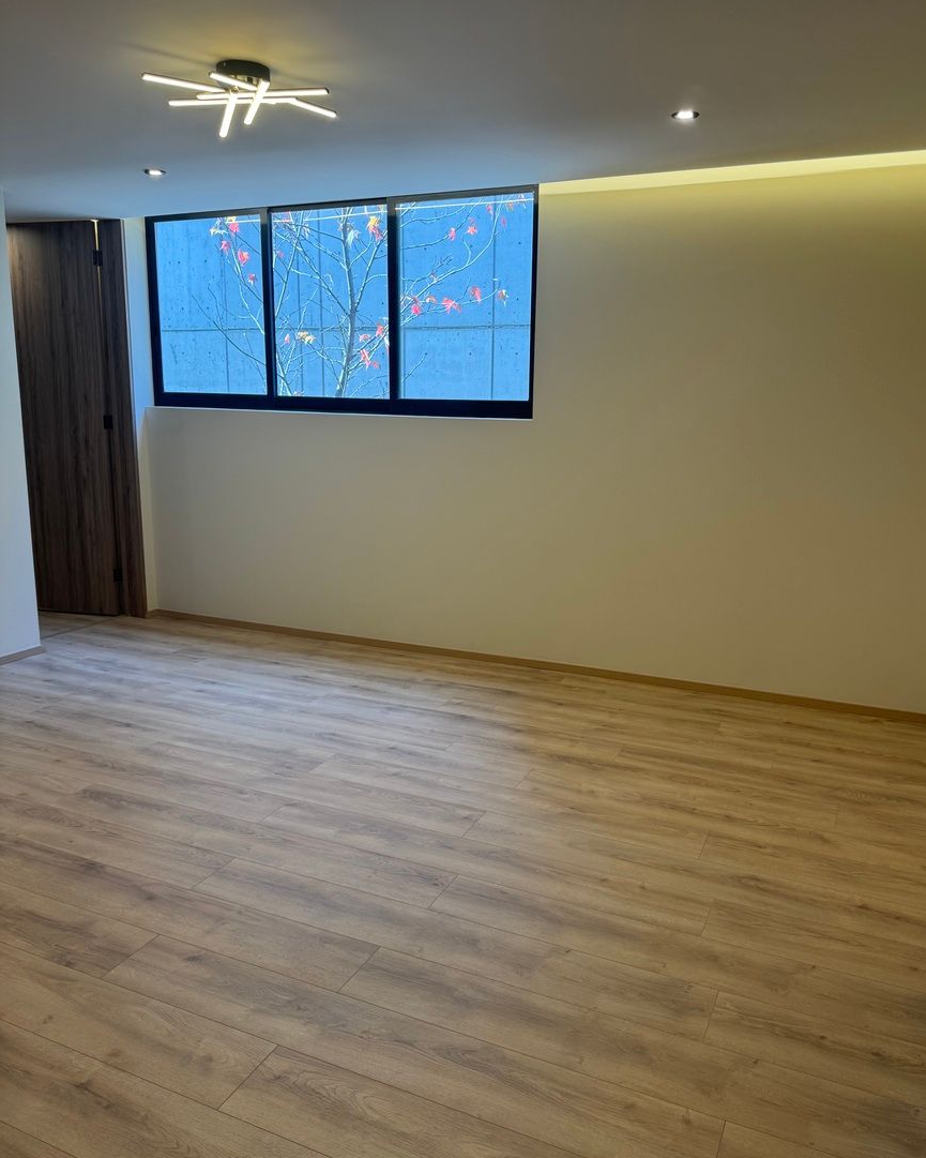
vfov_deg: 66.0
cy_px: 583
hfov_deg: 54.9
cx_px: 481
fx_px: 891
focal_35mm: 26
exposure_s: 1/120
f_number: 1.78
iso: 64
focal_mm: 6.76
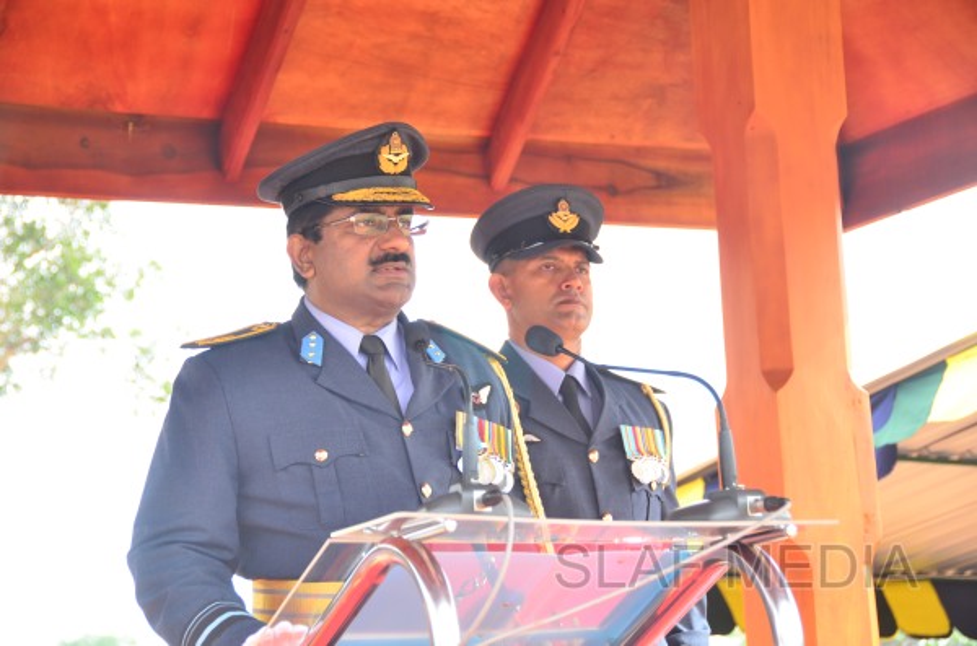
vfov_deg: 13.0
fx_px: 2843
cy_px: 323
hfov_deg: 19.5
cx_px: 488
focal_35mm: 105
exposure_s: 1/125
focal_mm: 70
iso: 320
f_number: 5
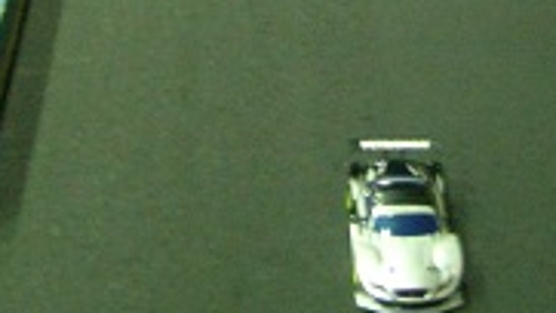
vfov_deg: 10.8
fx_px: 1593
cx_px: 227
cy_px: -156
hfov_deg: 19.8
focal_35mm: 108
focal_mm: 5.8
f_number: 2.6
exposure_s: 1/10
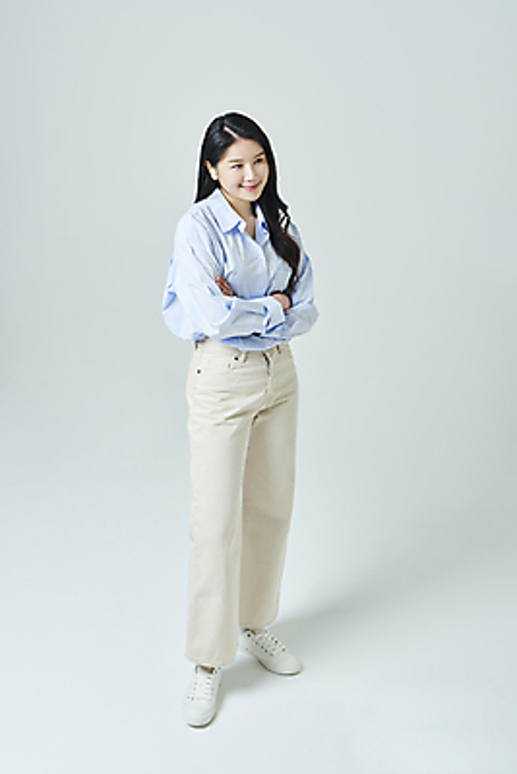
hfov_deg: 29.3
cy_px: 387
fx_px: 990
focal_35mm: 46
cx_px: 258
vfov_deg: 42.7
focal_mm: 46
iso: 100
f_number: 11
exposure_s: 1/125
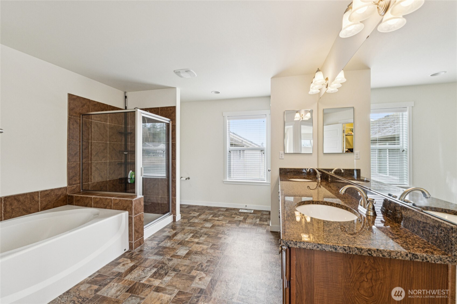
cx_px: 228
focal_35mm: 15
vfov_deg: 77.3
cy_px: 152
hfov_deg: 100.4
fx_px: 190
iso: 250
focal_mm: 10
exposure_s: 1/3.33
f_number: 9
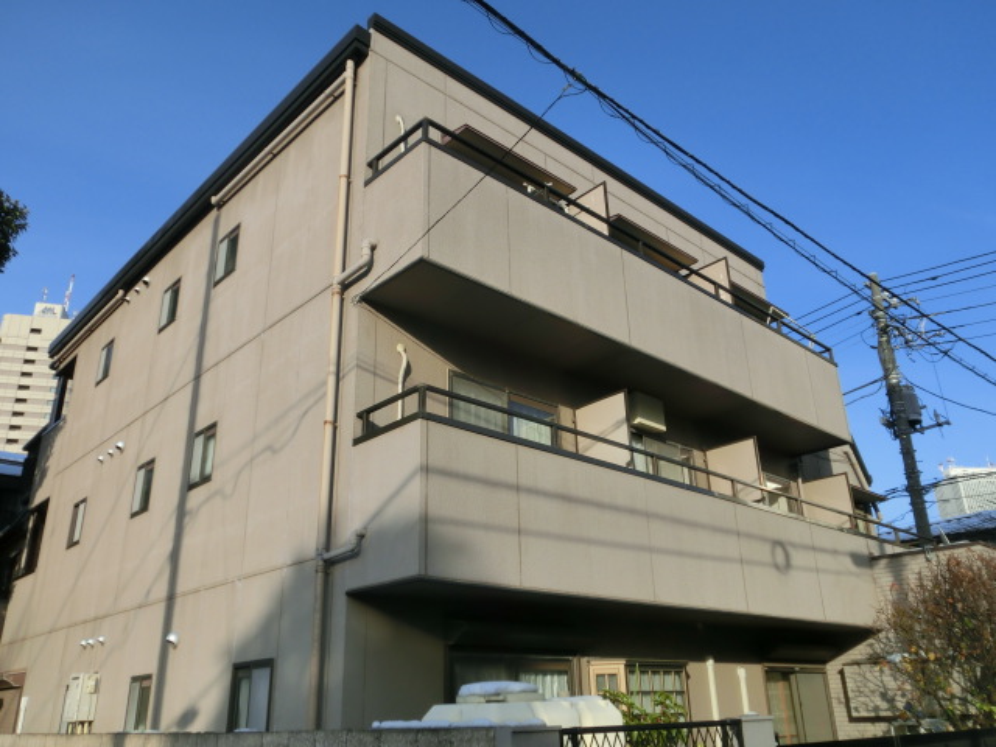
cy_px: 374
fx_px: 806
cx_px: 498
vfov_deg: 49.7
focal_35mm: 28
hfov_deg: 63.4
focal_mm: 5
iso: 80
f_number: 8.8
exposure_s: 1/125
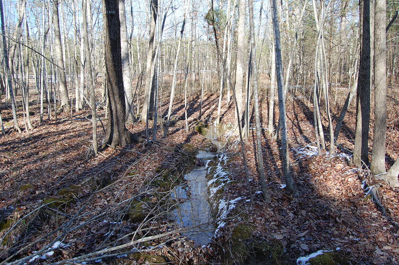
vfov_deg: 47.8
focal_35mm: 27
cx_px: 200
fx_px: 299
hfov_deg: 67.4
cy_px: 132
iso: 200
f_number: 6.3
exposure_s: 1/160
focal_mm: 18
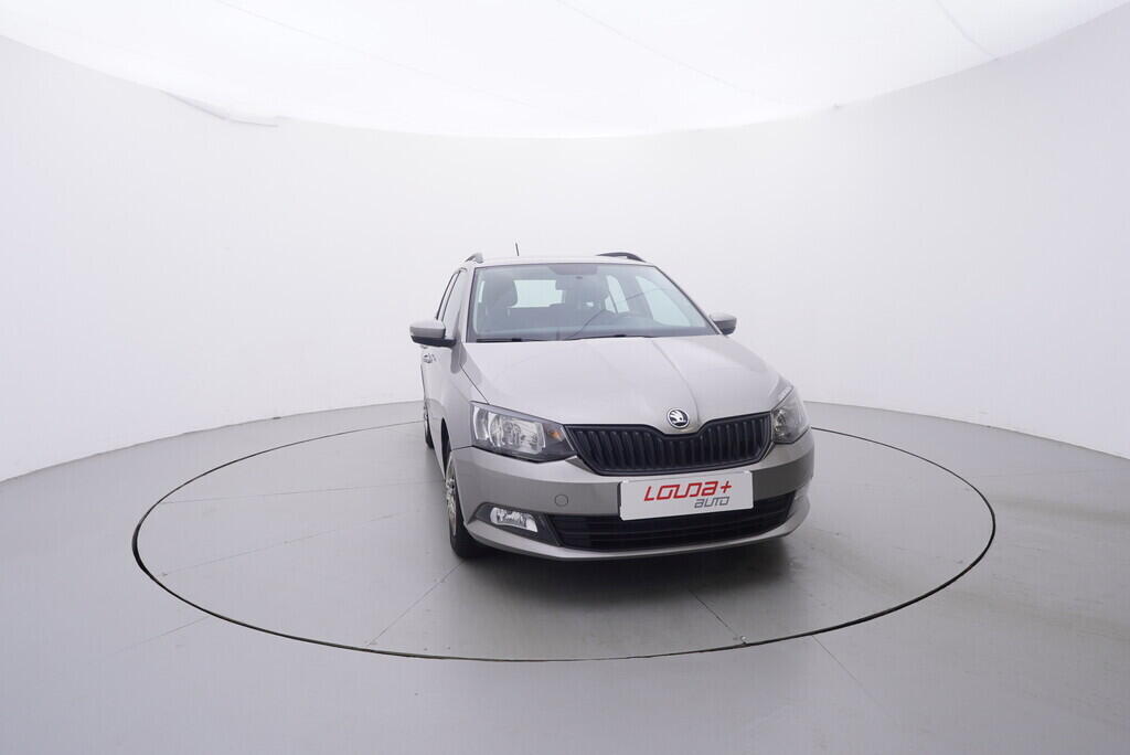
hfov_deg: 77.3
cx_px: 565
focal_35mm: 22
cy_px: 378
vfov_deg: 56.2
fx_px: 707
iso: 200
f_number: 5
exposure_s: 1/80
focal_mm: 15
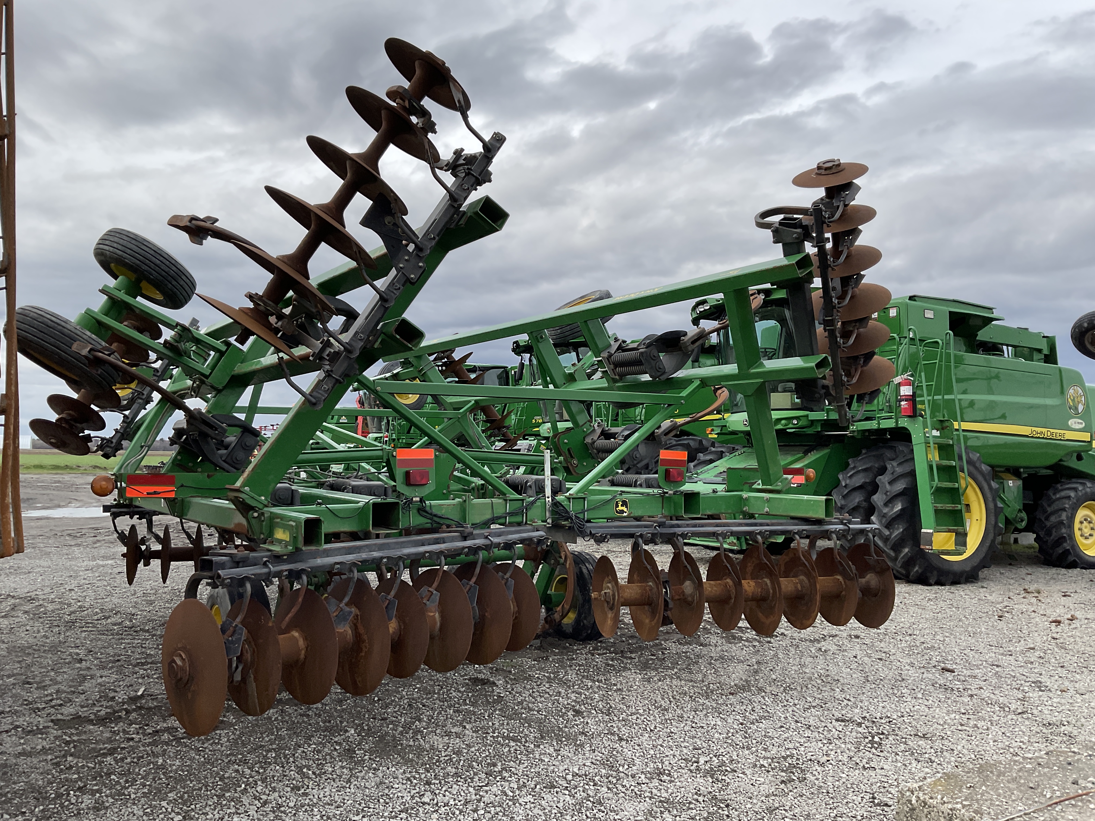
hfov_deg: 61.7
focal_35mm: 29
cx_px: 548
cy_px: 410
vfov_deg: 48.2
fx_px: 917
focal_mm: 3
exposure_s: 1/1577
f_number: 1.8
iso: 16
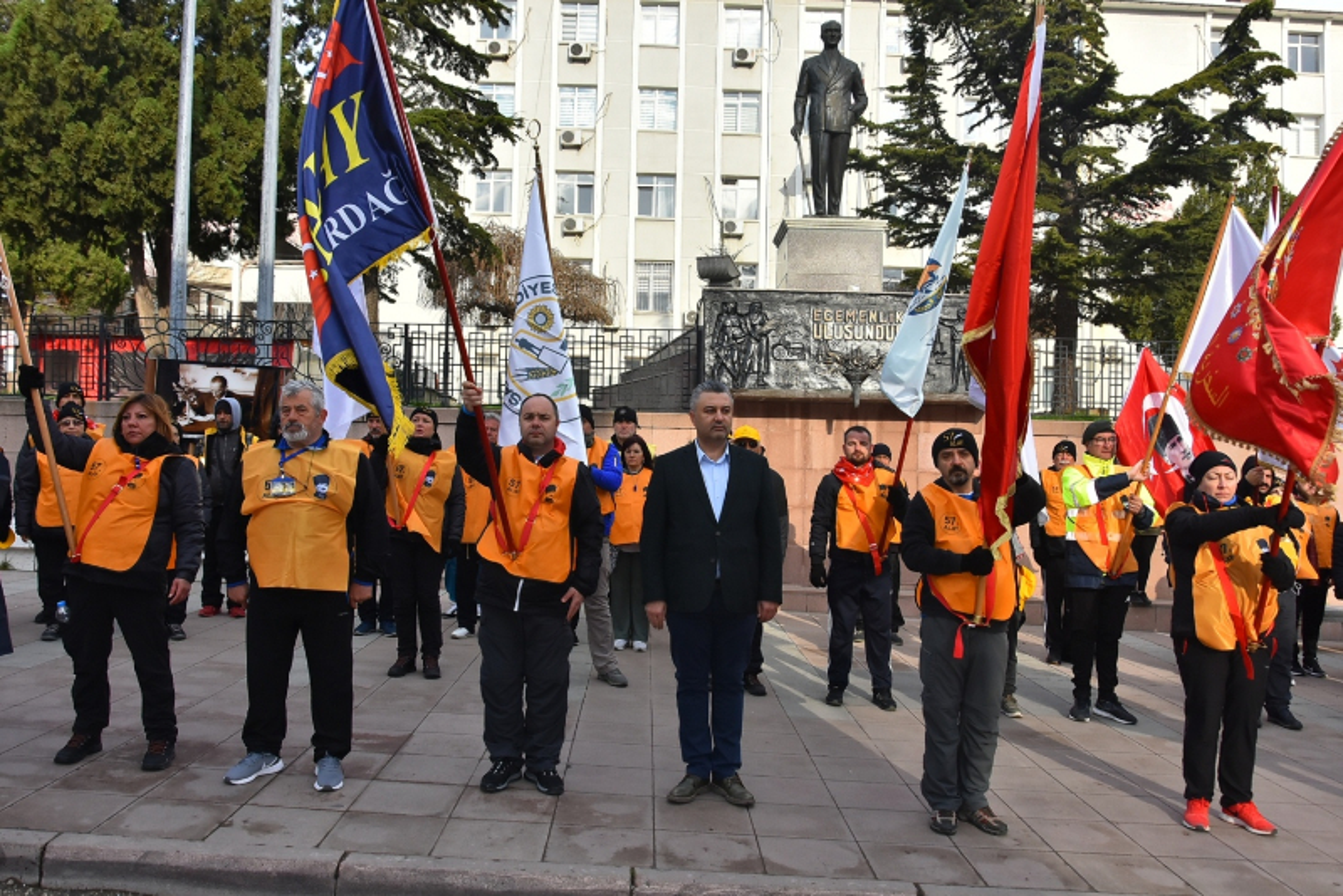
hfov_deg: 67.4
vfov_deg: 48.0
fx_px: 1008
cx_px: 672
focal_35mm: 27
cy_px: 448
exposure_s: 1/500
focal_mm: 18
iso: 500
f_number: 8
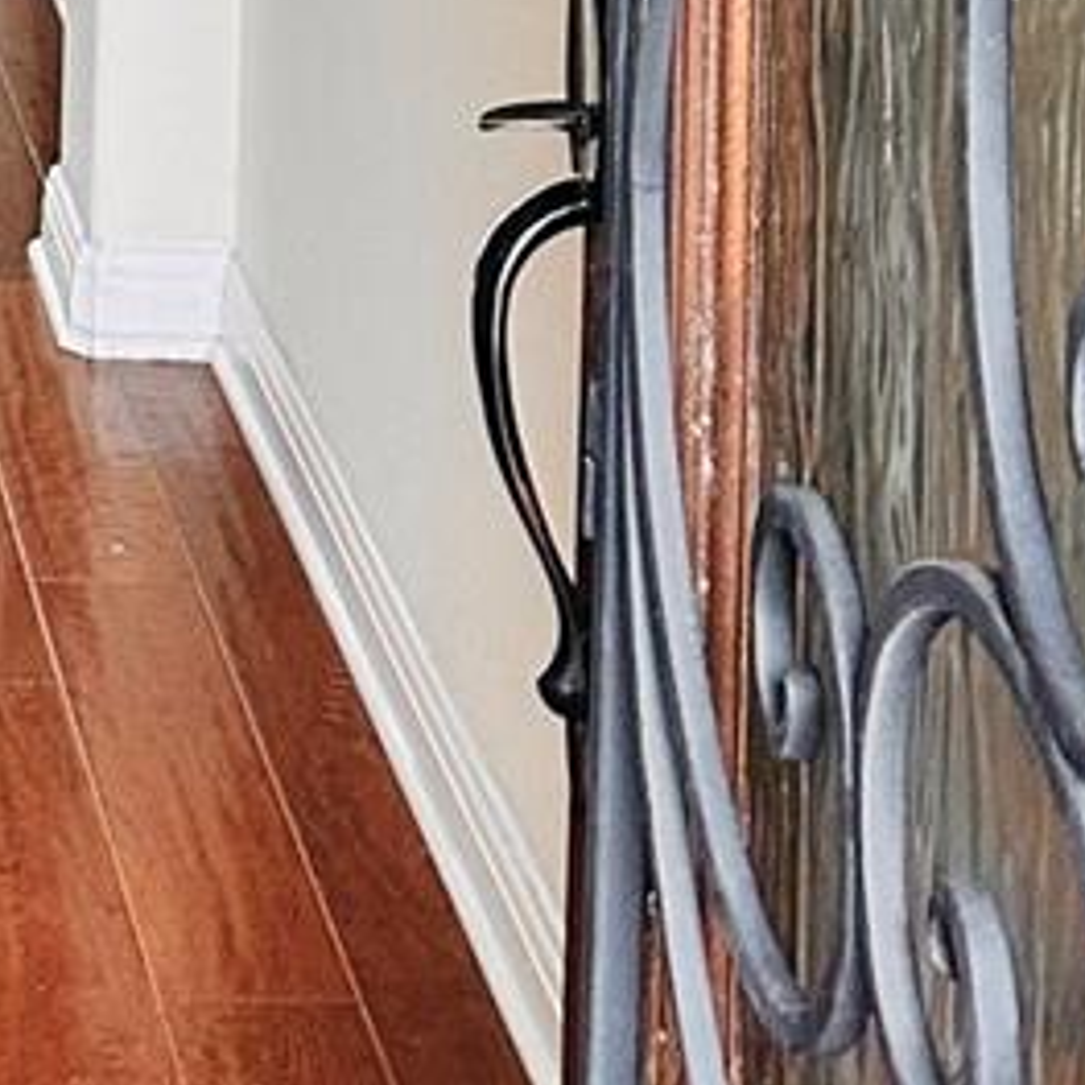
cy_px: -1353
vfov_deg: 11.9
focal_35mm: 124
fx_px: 4397
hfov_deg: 13.5
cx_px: -371
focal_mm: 6.86
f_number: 1.78
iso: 250
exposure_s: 1/60
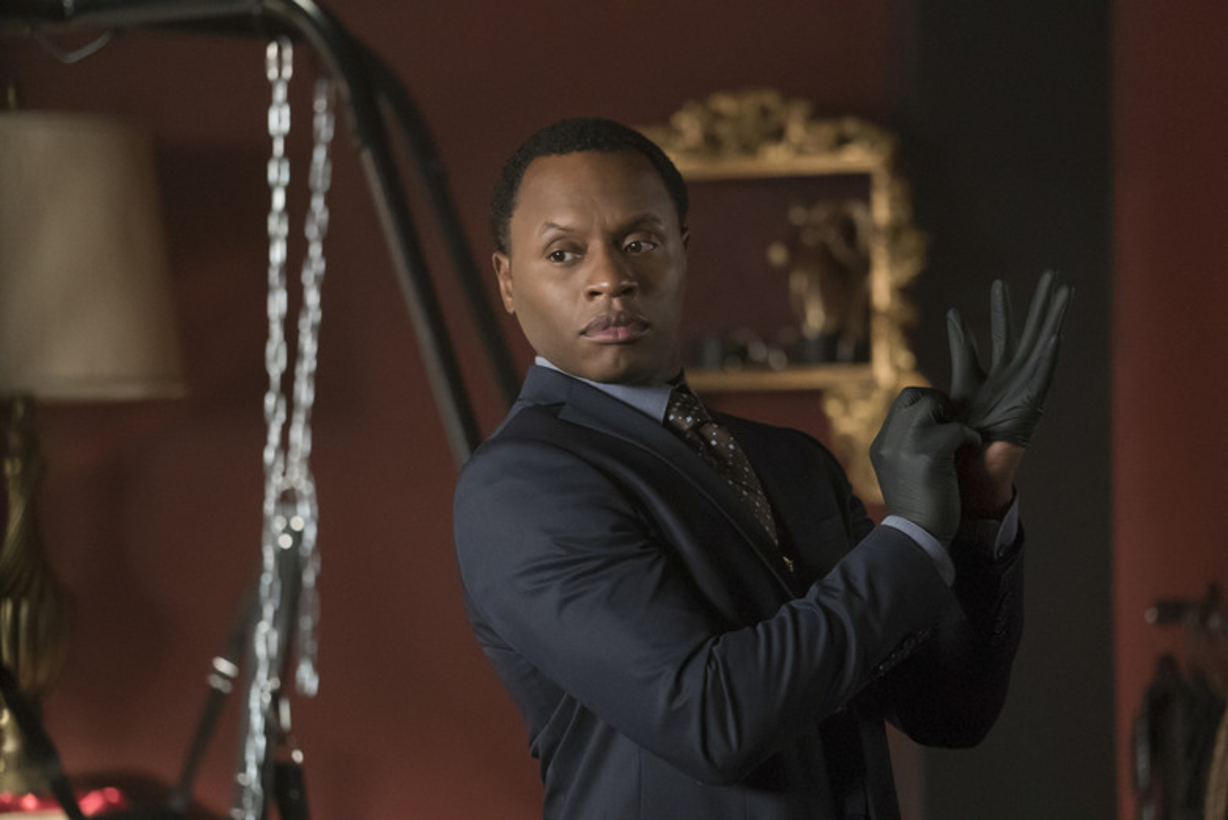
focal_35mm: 168
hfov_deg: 12.2
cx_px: 614
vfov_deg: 8.2
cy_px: 410
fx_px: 5734
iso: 10000
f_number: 4
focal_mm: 168
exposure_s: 1/250
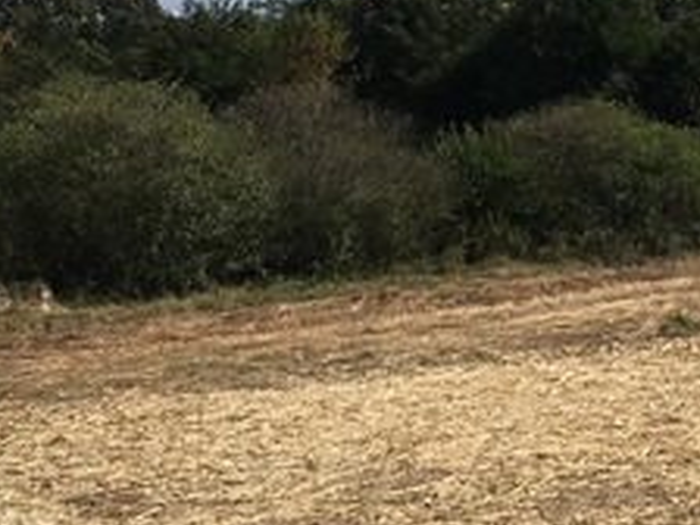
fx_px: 2022
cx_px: 970
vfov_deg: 14.6
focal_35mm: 100
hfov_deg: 18.0
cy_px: 12
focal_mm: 4.15
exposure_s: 1/2959
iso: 25
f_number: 2.2
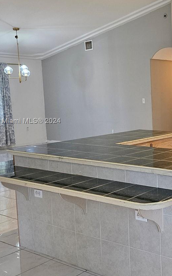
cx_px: 220
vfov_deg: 42.6
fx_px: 352
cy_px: 121
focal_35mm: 47
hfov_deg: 24.2
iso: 250
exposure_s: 1/120
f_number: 1.8
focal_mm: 5.4
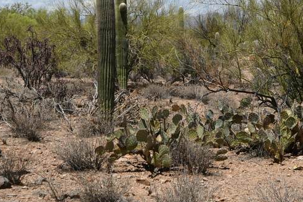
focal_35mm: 104
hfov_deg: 19.6
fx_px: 875
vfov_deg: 13.1
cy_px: 26
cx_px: 189
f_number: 10
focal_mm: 20
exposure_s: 1/400
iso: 100
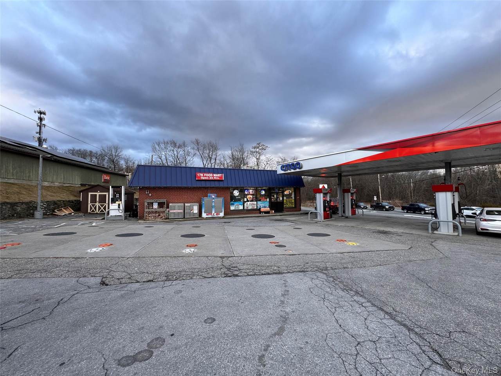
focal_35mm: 14
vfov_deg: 85.7
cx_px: 250
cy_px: 188
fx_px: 203
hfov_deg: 102.1
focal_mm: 2.22
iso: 50
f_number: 2.2
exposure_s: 1/99
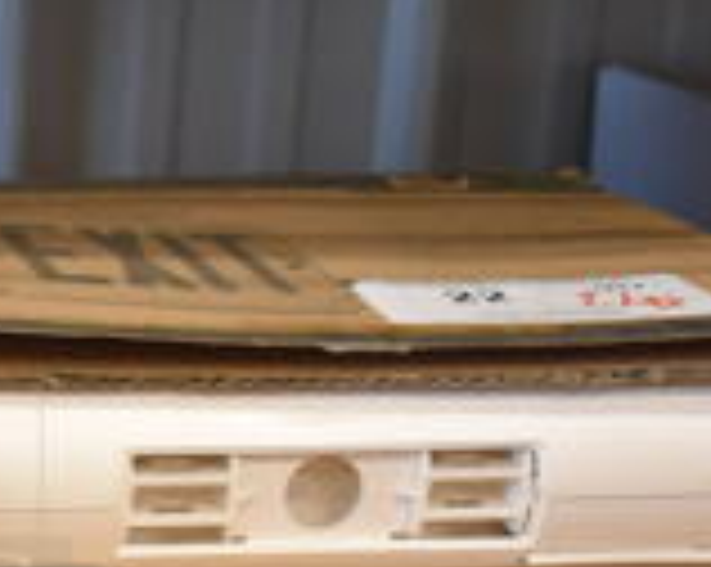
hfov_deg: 17.2
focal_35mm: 98
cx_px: -428
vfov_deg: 15.6
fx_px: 2060
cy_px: 396
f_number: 3.5
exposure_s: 1/125
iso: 1100
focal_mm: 18
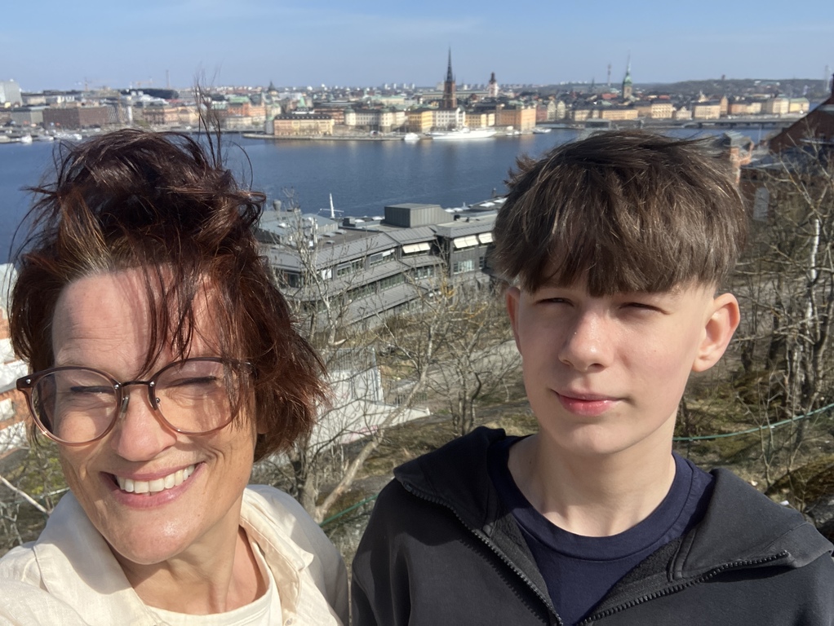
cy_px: 313
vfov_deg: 44.2
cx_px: 417
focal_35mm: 32
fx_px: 772
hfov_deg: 56.8
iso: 20
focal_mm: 2.87
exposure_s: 1/1458
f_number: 2.2
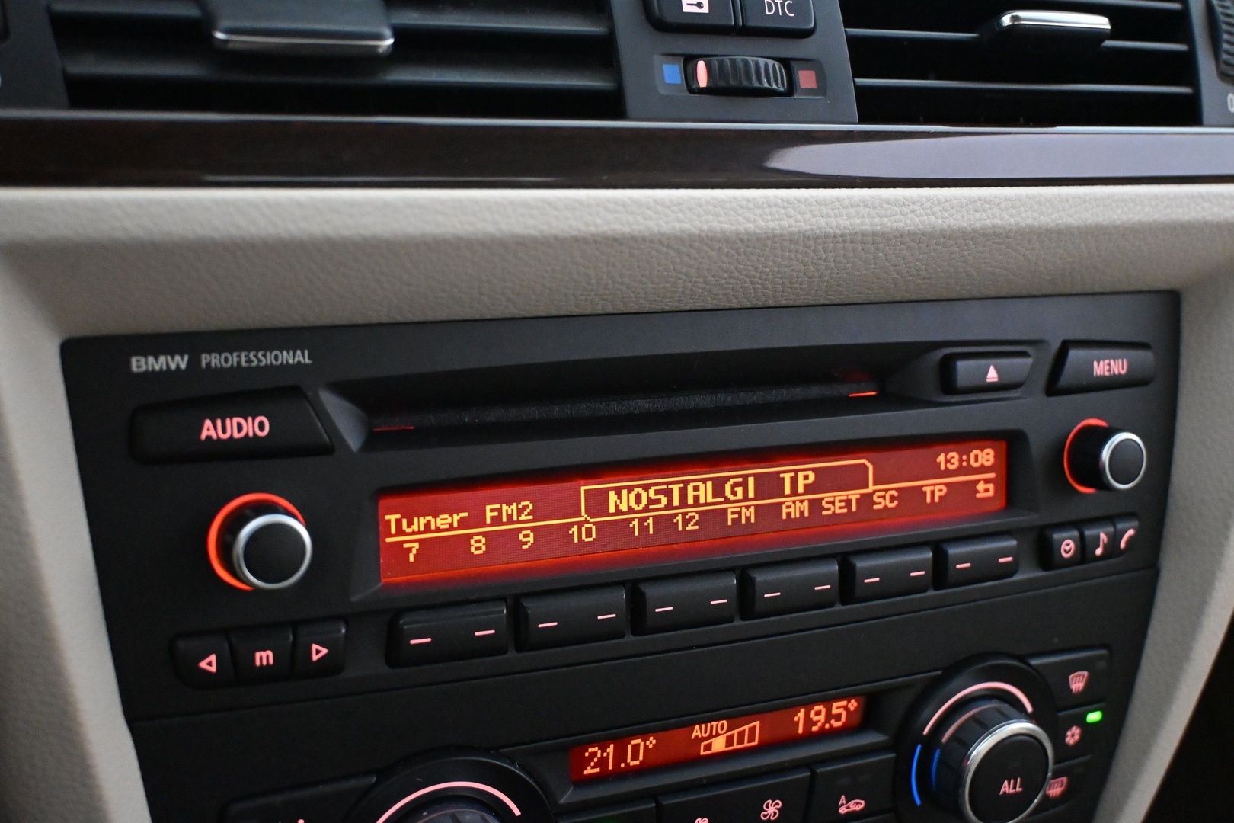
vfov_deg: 31.9
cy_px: 412
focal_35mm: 42
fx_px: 1440
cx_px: 617
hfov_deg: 46.4
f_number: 4.5
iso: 9000
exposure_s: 1/60
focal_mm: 28
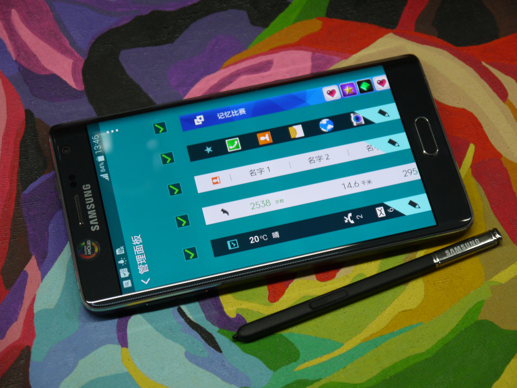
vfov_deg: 17.6
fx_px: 1255
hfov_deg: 23.3
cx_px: 258
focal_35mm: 84
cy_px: 194
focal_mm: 42
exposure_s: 1/80
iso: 500
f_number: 5.6
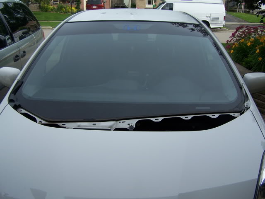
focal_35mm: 38
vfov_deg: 37.7
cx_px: 132
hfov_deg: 49.0
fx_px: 291
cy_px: 100
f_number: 2.8
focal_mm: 6.3
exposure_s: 1/800
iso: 80
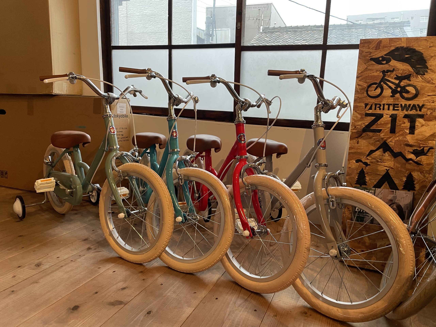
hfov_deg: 67.3
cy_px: 164
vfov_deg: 53.1
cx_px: 218
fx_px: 327
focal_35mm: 26
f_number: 1.6
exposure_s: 1/97
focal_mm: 4.2
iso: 125
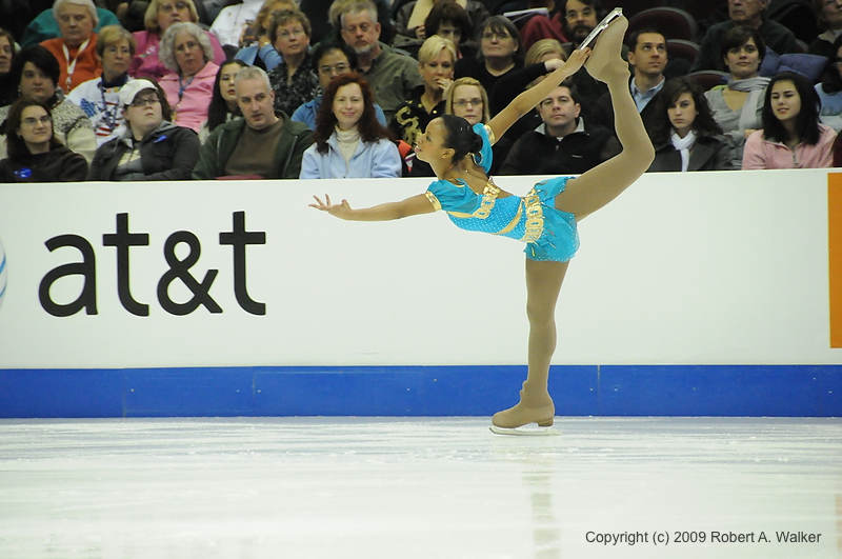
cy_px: 280
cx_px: 421
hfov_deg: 6.9
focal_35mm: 300
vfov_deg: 4.6
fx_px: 7007
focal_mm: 200
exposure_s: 1/500
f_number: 5.6
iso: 3200
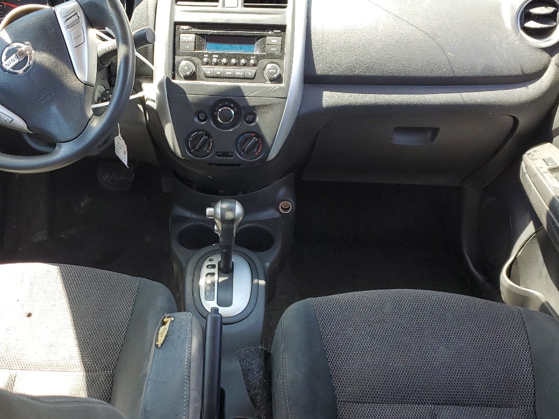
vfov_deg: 35.9
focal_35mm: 40
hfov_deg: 46.4
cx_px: 210
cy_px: 235
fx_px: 646
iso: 50
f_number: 1.5
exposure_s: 1/156
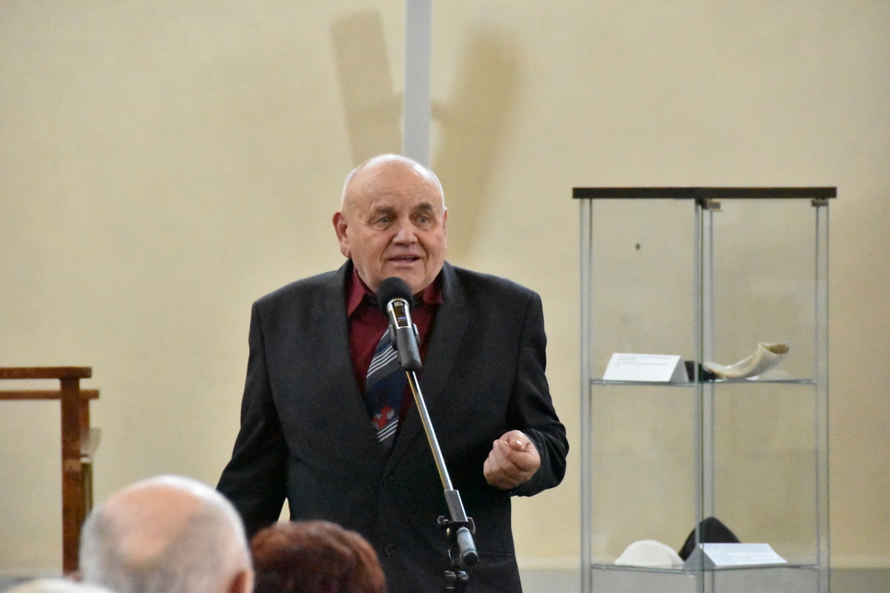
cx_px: 445
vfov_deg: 4.6
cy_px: 296
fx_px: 7416
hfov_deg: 6.9
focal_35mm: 300
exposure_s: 1/320
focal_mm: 200
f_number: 5.6
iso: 22800
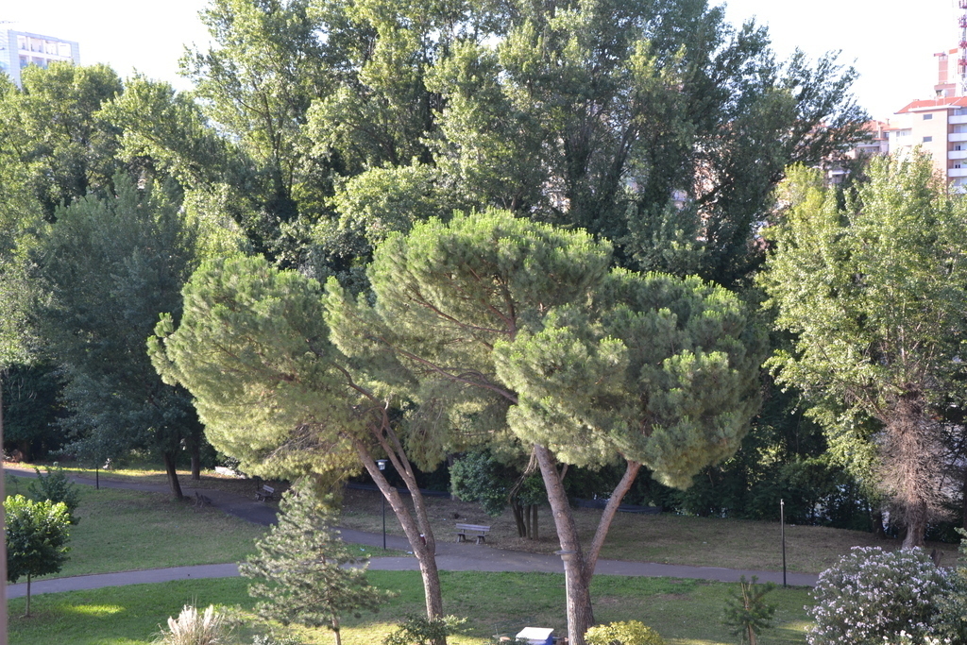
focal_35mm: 57
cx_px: 484
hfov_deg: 35.0
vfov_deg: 23.8
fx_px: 1531
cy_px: 322
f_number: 5.6
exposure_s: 1/125
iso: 200
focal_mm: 38
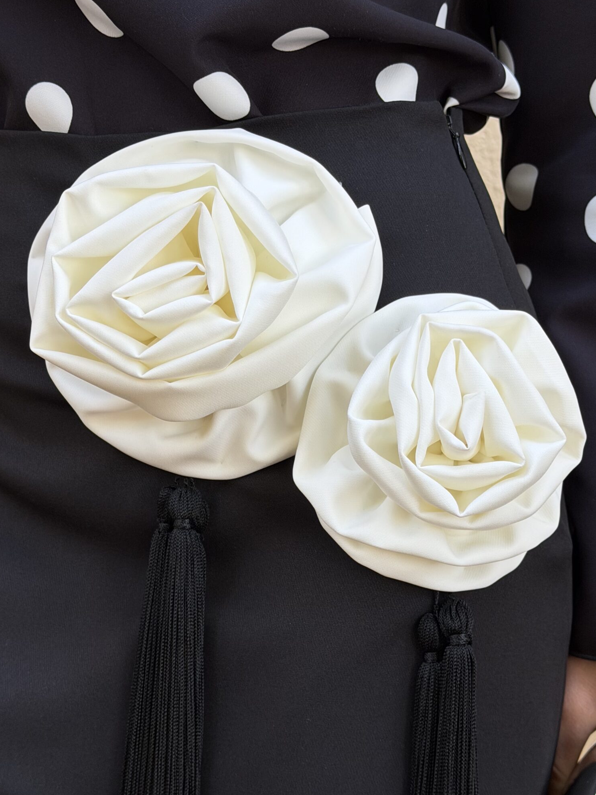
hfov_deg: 23.6
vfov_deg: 31.2
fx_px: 1424
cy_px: 445
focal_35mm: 62
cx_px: 292
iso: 64
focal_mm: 6.76
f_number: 1.78
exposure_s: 1/227
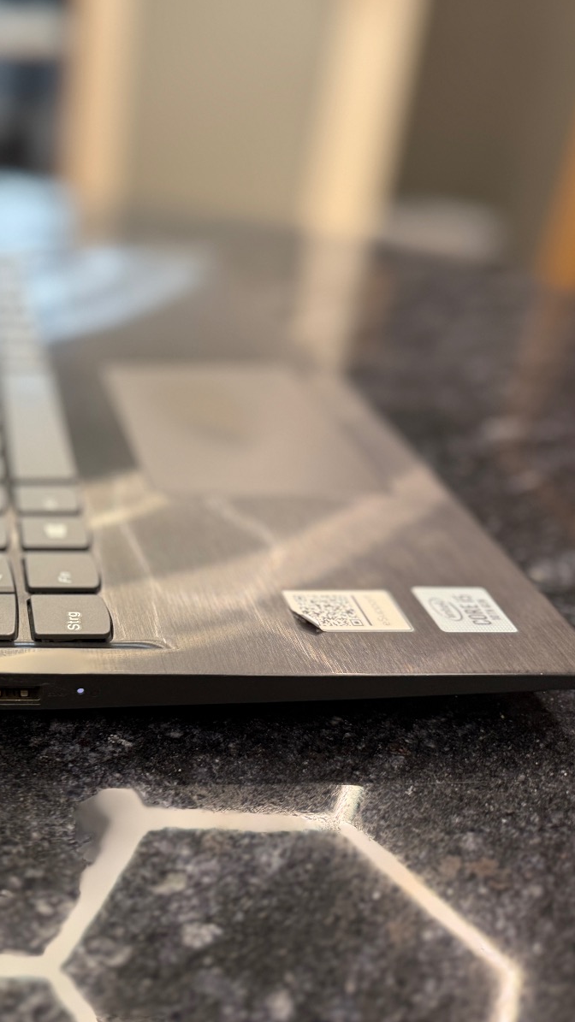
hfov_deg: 31.1
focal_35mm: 35
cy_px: 510
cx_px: -7
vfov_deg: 56.6
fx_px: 949
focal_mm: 6.76
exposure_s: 1/68
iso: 200
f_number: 1.78
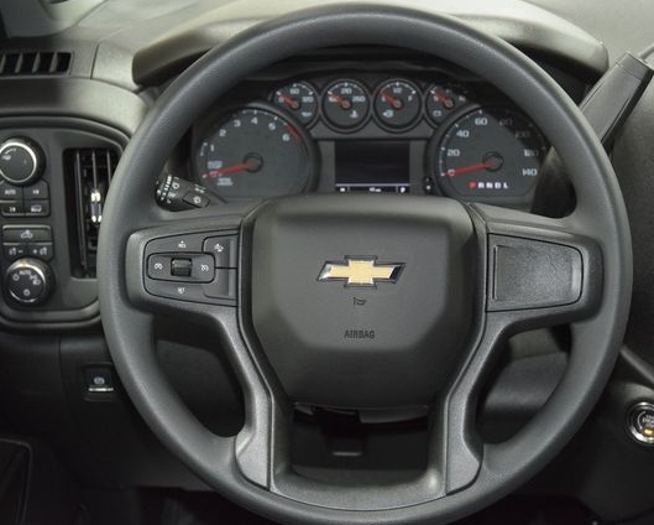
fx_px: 1154
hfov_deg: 31.6
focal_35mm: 60
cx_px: 357
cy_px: 262
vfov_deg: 25.6
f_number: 4.2
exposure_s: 1/30
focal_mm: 35
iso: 2800
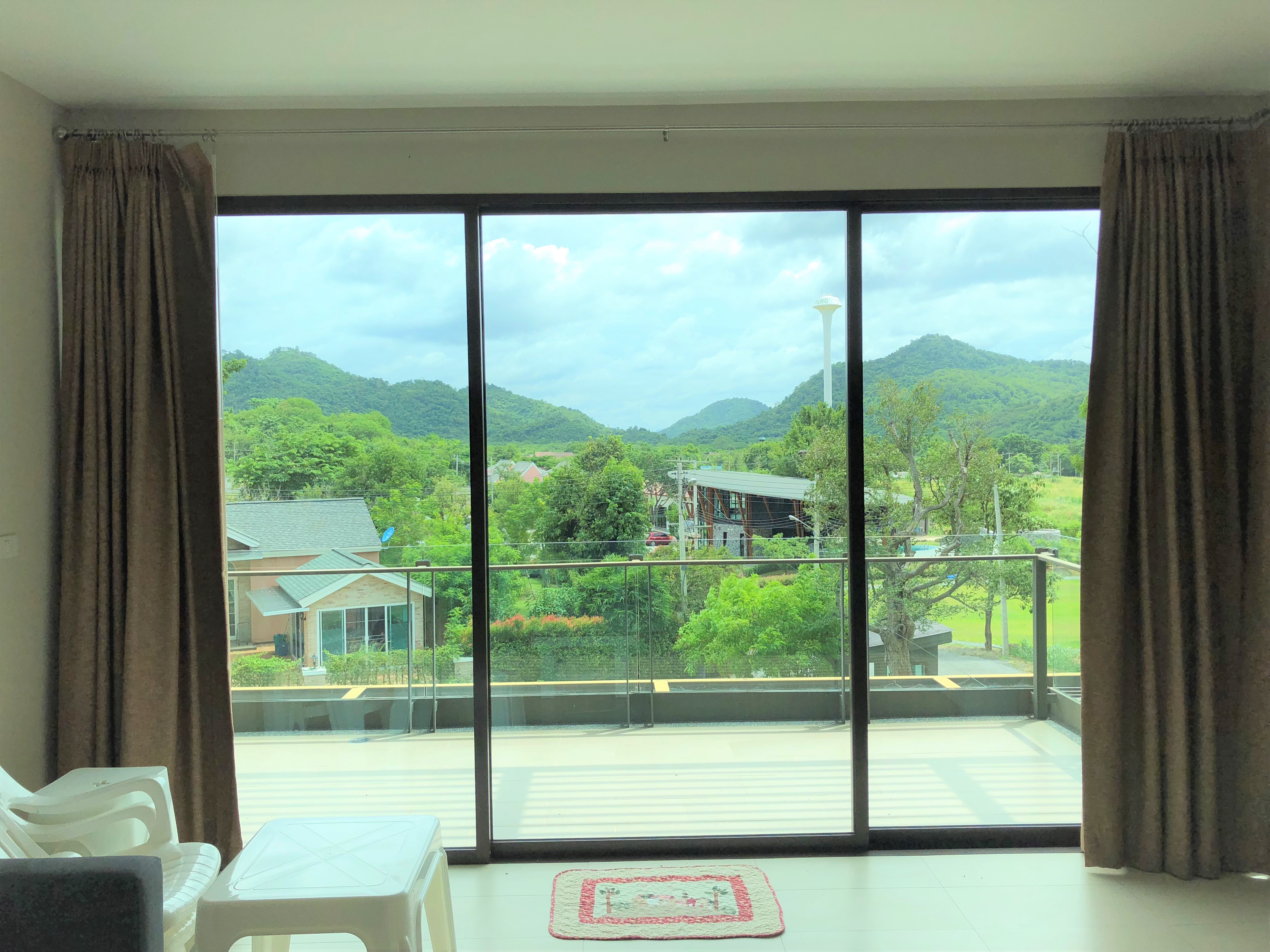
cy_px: 476
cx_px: 635
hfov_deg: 63.4
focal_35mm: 28
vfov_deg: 49.7
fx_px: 1027
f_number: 1.8
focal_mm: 3.99
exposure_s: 1/1412
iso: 20
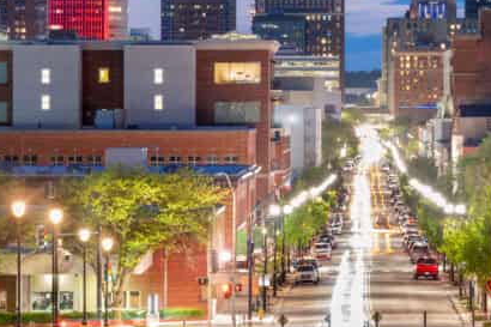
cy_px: 58
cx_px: 351
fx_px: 3545
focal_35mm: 260
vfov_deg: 5.3
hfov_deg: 7.9
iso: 100
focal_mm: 104
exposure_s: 30
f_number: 8
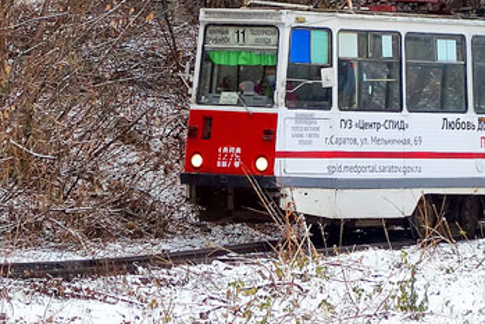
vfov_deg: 5.1
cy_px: -107
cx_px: 400
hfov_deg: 7.7
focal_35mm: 268
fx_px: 3612
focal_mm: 29.15
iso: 200
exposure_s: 1/500
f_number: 4.5
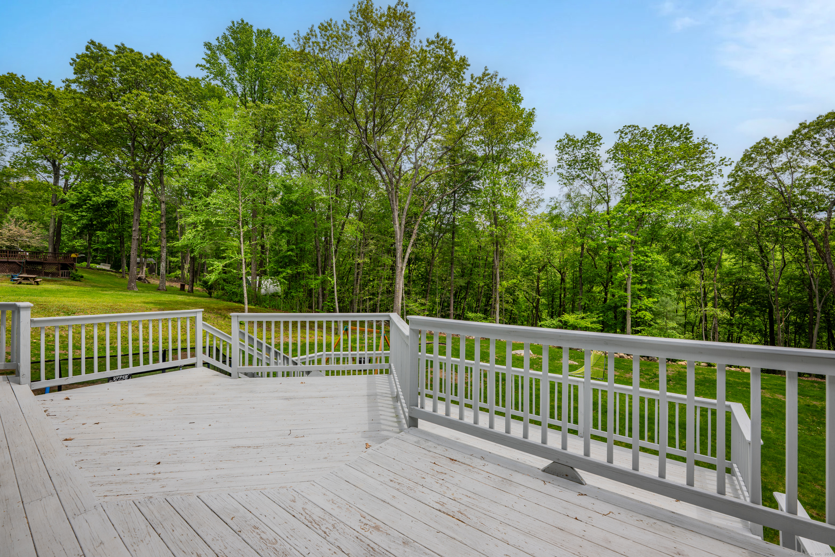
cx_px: 418
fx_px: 325
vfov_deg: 81.2
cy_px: 278
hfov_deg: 104.3
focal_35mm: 14
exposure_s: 1/250
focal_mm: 14
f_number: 8
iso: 125
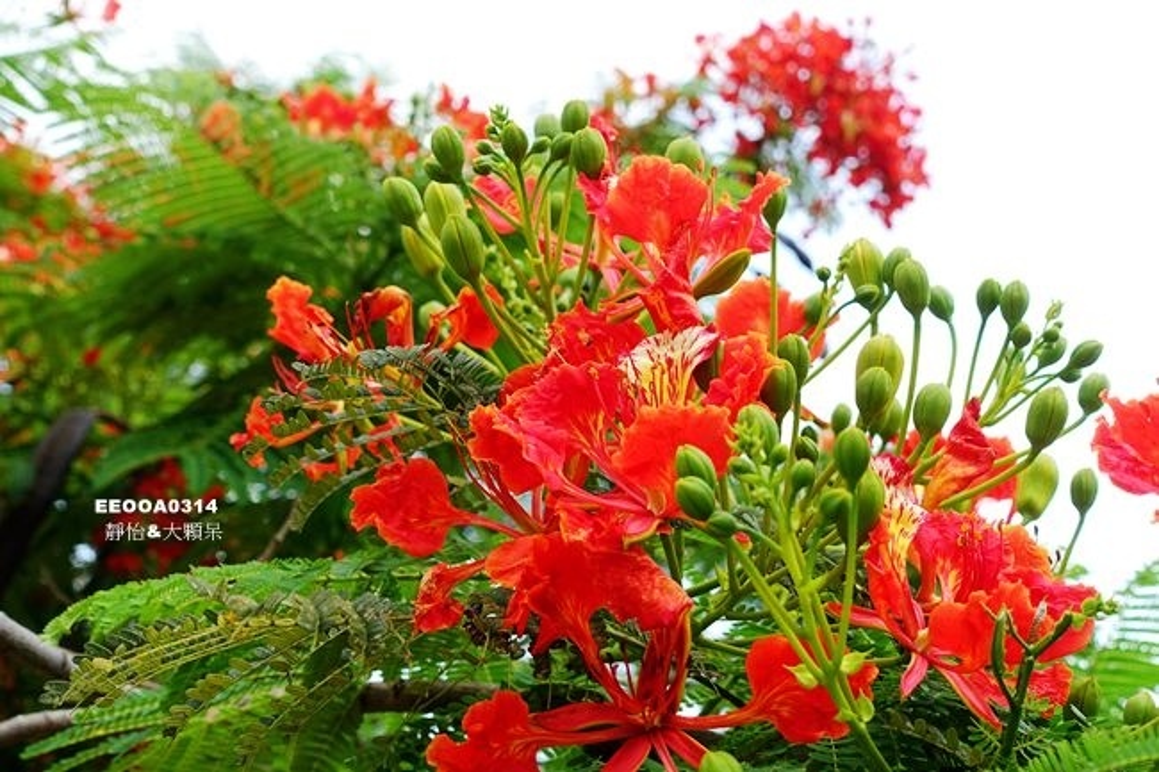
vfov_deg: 28.6
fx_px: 1513
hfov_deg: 41.9
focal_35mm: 47
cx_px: 580
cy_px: 386
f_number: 4
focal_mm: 17.27
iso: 125
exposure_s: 1/125
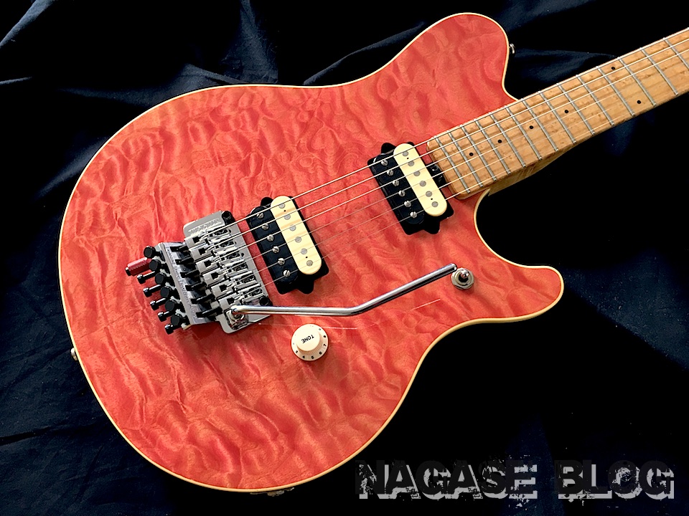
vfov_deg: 48.2
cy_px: 258
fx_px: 577
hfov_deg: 61.7
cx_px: 344
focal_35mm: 29
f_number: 2.2
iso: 32
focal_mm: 4.15
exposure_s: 1/15
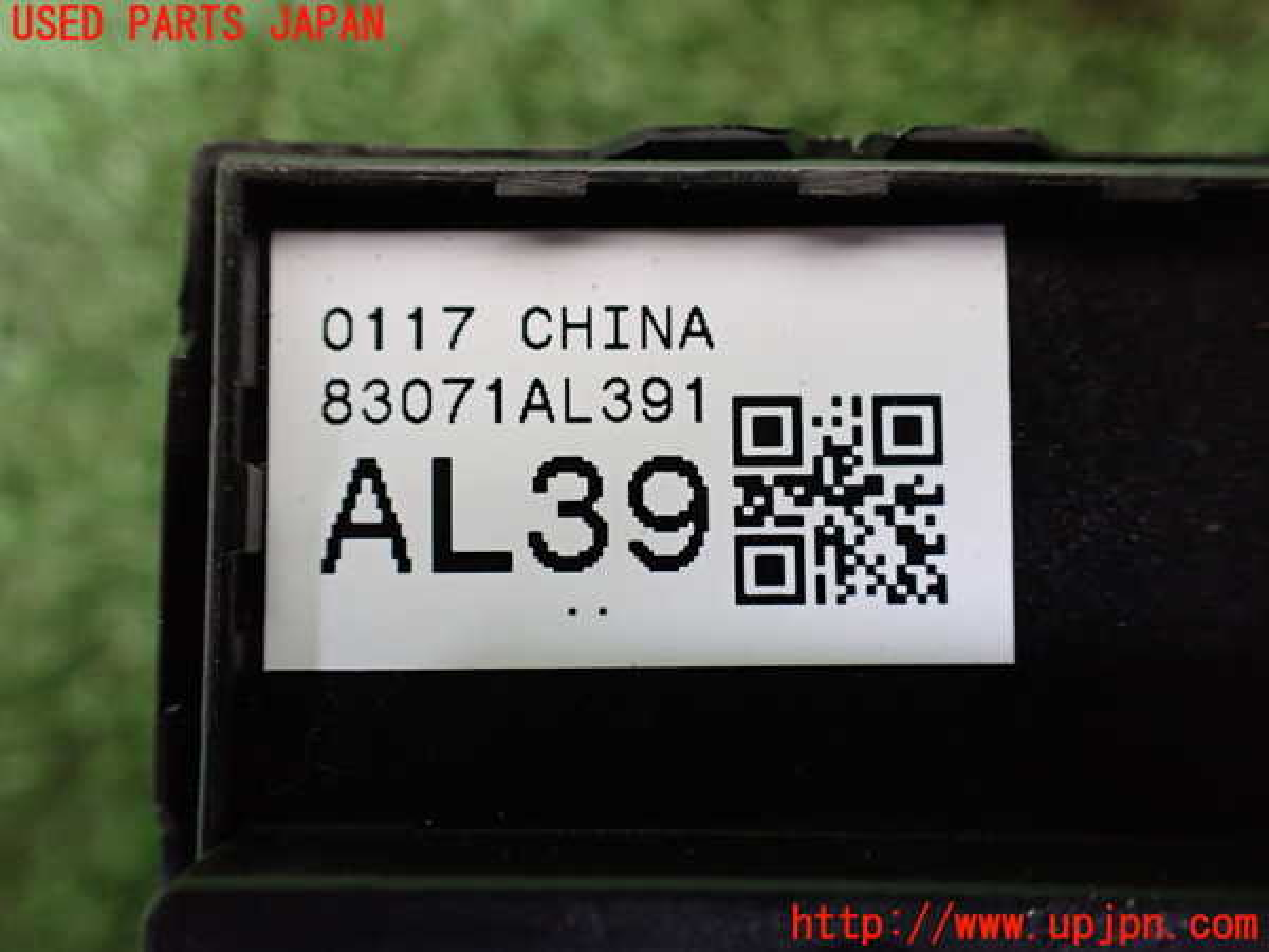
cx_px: 634
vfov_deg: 46.8
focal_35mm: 30
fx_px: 1100
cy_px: 476
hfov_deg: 60.0
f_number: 2.3
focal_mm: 5.4
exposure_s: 1/100
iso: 800
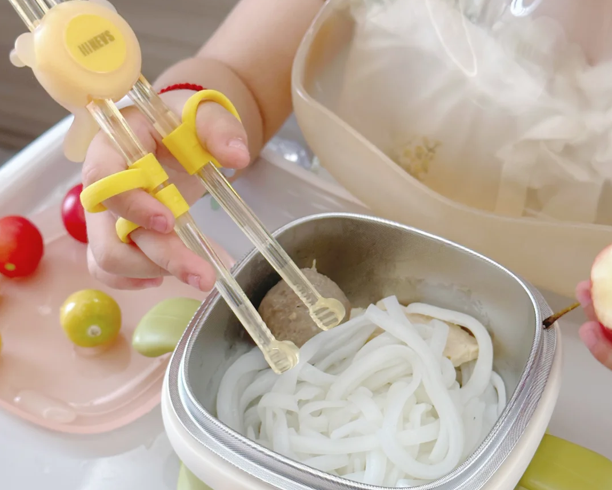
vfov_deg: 24.0
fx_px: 1141
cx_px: 306
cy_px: 348
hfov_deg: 30.0
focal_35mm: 63
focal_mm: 6.86
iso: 80
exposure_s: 1/82
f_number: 1.78
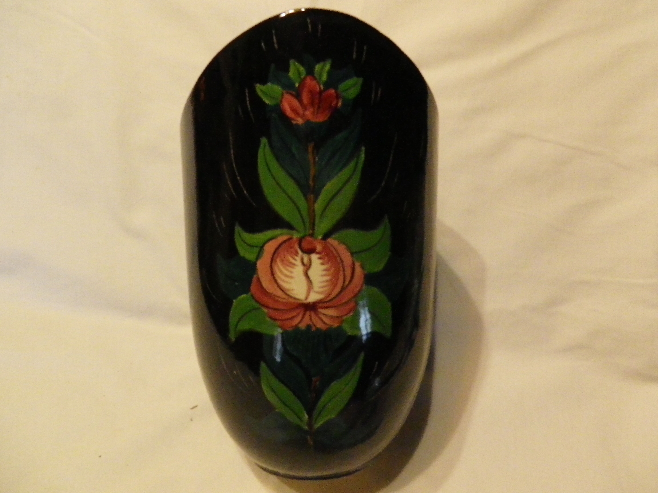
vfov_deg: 54.9
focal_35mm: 25
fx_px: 475
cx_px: 329
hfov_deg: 69.4
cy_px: 246
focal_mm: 4.5
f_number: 3.5
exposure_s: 1/15
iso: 640
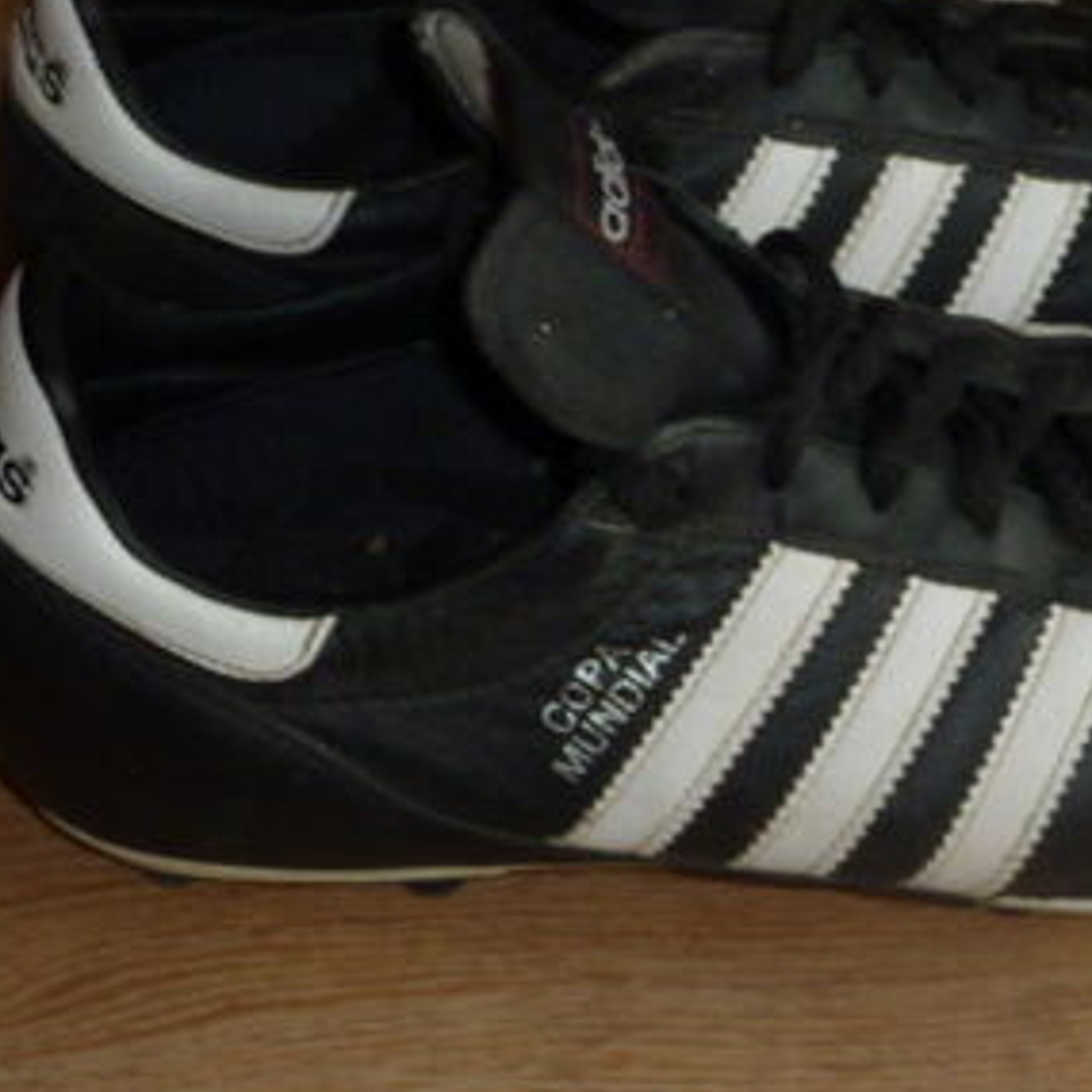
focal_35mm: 119
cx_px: 774
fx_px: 4247
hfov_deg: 14.6
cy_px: 513
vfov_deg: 14.7
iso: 100
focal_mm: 7.3
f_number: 3.7
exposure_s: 1/30
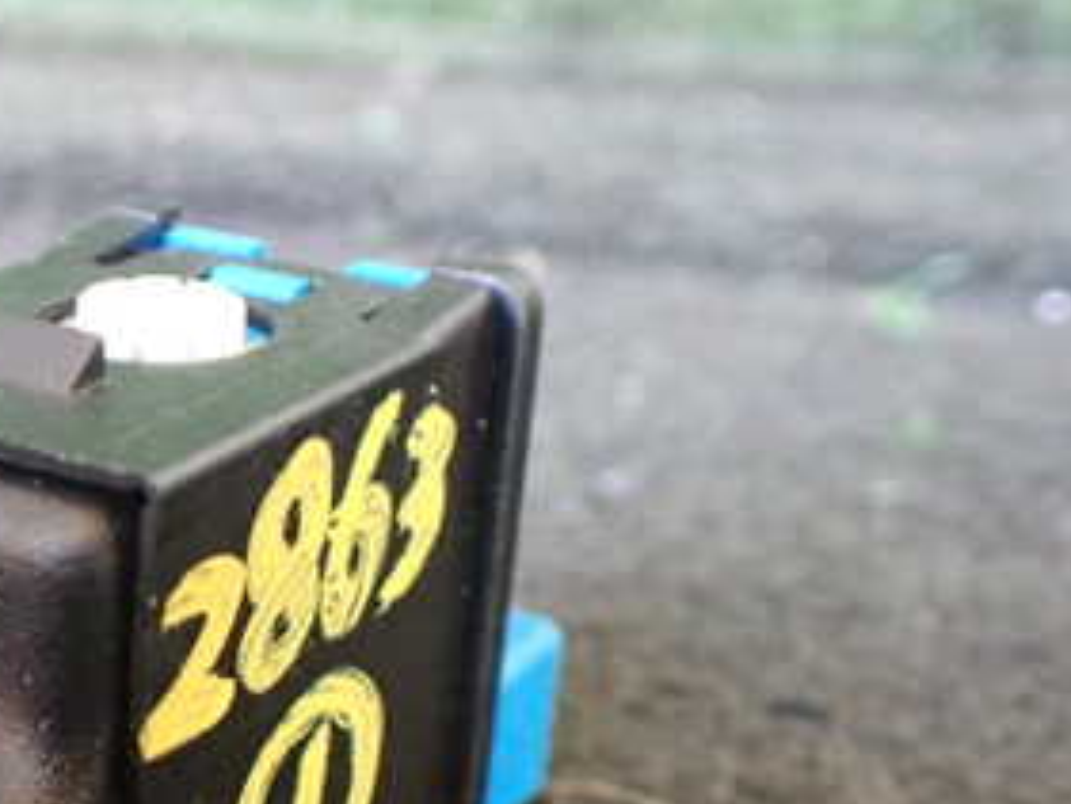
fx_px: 1981
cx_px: 50
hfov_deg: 28.7
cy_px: 667
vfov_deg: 22.6
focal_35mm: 64
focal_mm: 5.4
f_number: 2.3
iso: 800
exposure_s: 1/40
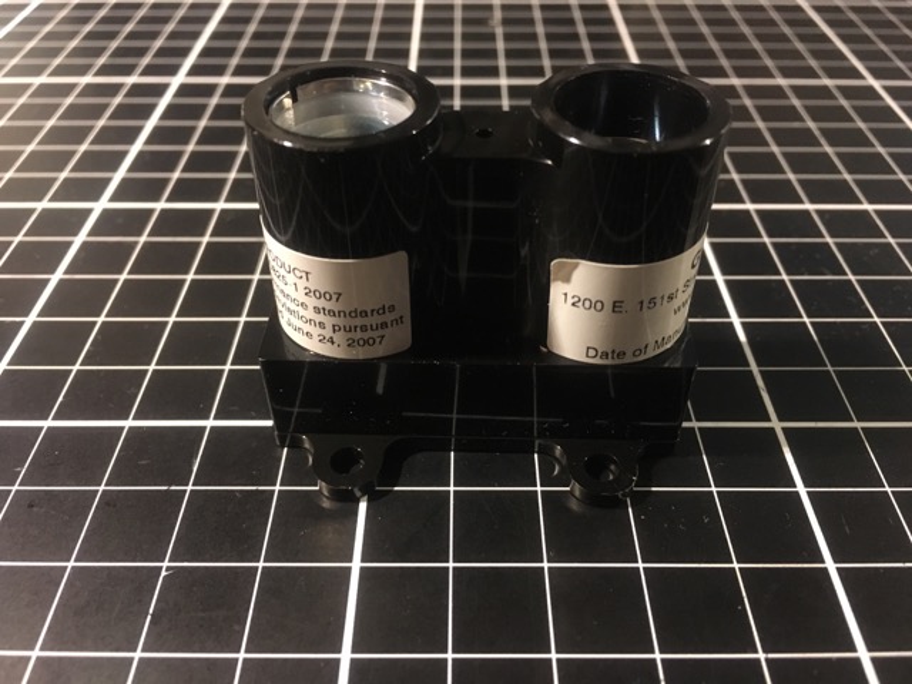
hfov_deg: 61.7
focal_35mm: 29
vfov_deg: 48.2
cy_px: 342
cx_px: 456
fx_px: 764
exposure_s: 1/15
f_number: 2.2
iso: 250
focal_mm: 4.15
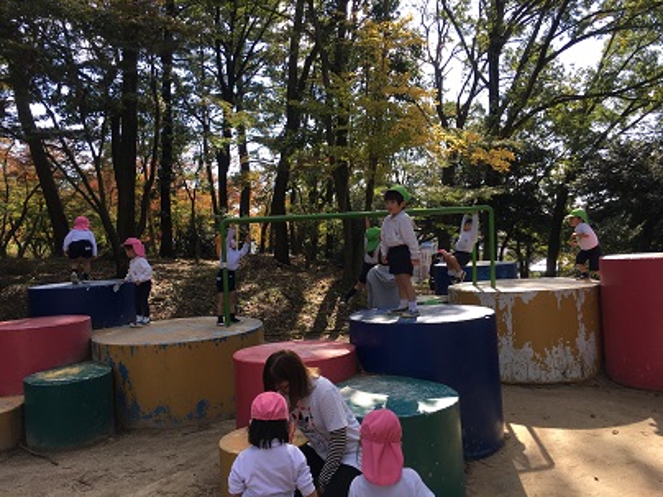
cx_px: 332
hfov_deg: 61.7
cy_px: 248
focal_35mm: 29
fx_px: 555
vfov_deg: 48.2
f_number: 2.2
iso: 25
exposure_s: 1/499
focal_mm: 4.15
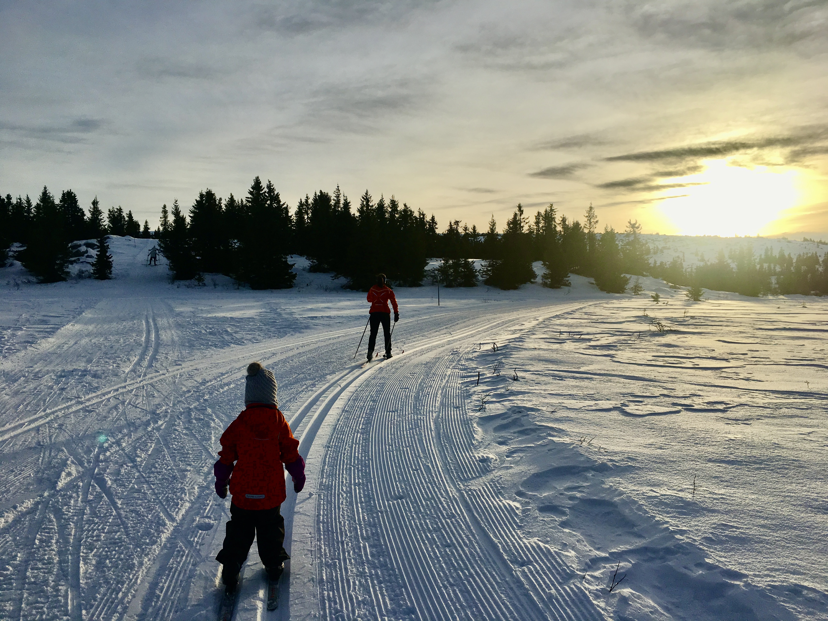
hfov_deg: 61.7
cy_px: 310
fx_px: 694
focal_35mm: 29
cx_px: 414
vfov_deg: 48.2
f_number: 2.2
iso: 25
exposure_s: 1/3205
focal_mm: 4.15
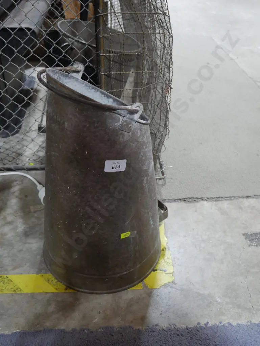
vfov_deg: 51.3
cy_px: 173
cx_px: 130
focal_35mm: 36
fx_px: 360
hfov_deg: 39.7
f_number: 4.5
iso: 1000
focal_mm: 18
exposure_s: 1/60
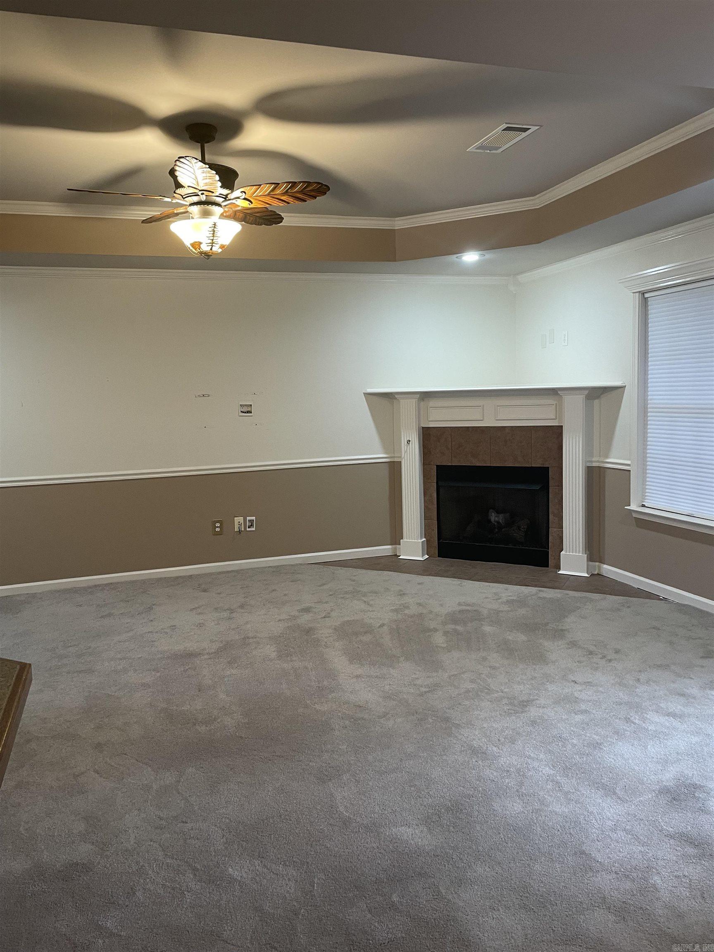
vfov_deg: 67.3
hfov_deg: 53.1
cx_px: 357
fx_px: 715
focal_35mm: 26
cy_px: 476
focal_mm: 4.2
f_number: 1.6
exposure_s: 1/60
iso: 125
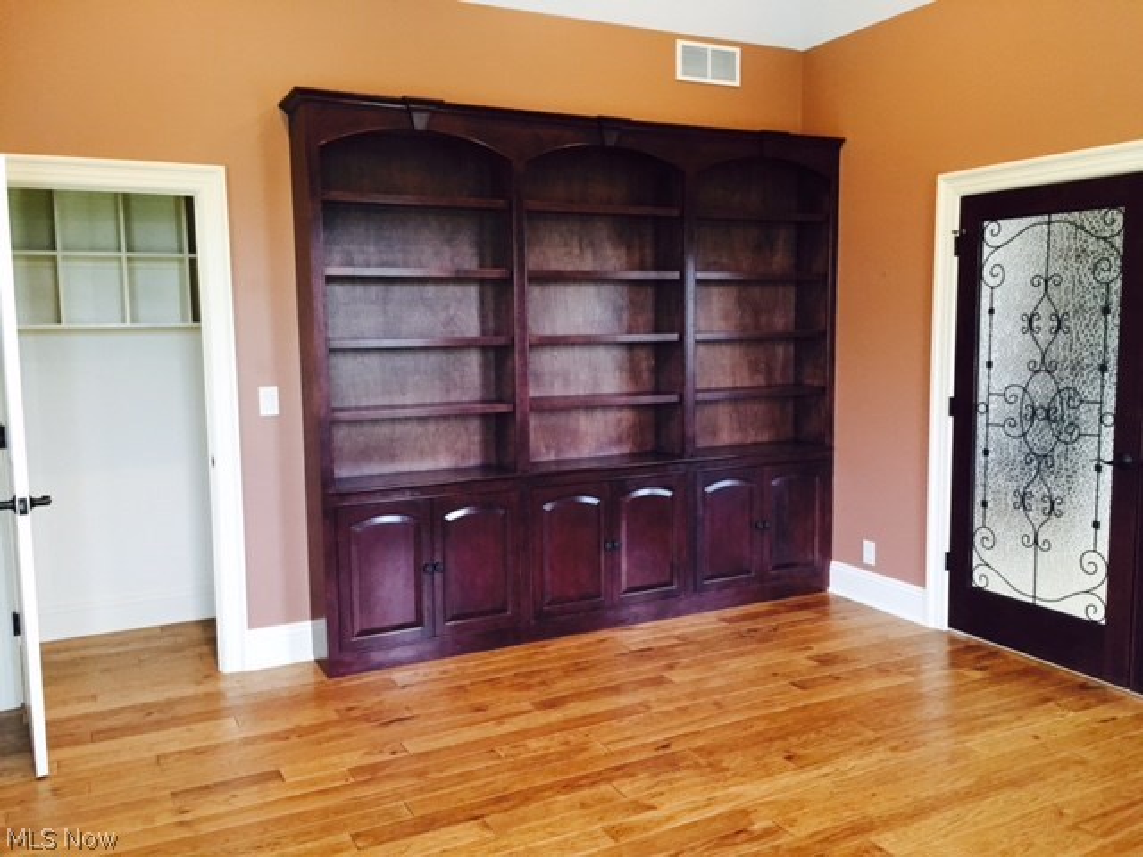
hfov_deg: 61.7
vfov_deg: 48.2
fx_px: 958
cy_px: 428
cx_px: 572
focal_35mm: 29
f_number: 2.2
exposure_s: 1/30
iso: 125
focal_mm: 4.15
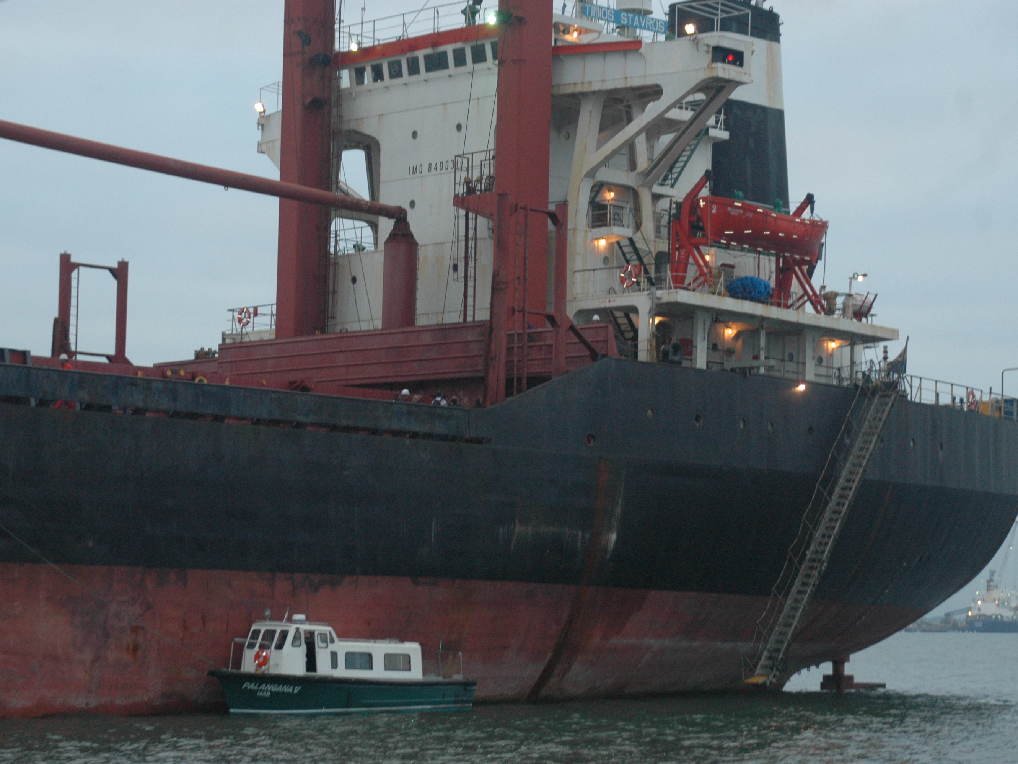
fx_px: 2970
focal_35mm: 101
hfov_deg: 19.4
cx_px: 502
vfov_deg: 14.6
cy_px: 382
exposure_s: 1/60
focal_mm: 62
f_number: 4.8
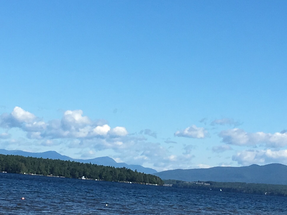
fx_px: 995
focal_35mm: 120
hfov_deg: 16.4
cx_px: 139
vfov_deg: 12.4
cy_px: 116
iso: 25
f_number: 2.2
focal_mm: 4.15
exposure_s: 1/2079
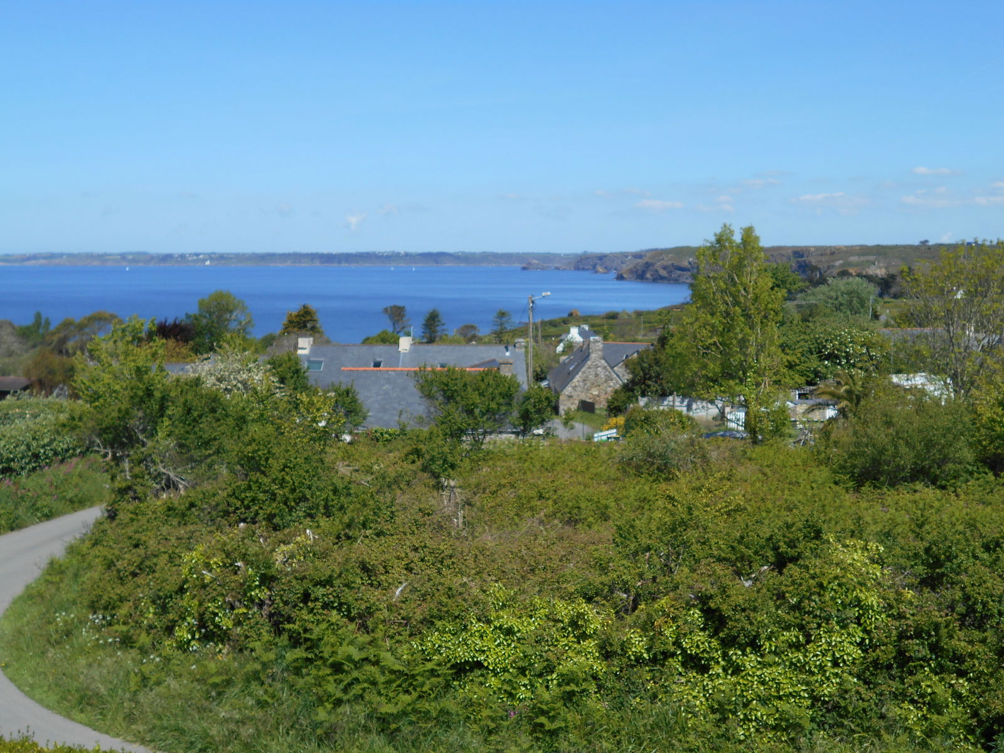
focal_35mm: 44
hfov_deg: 42.9
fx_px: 1276
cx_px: 502
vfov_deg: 32.9
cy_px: 376
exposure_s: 1/800
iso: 80
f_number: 4.2
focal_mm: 7.7
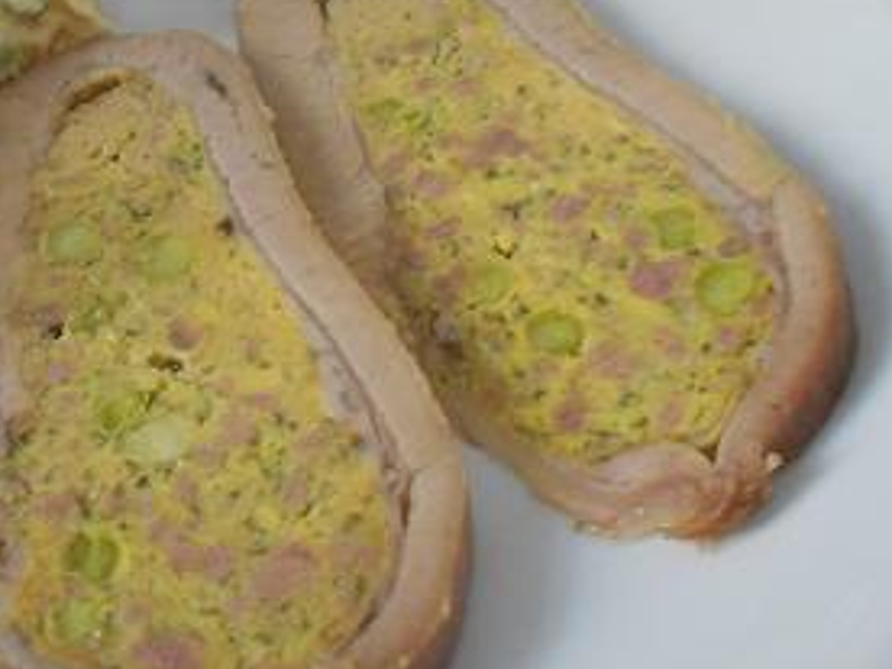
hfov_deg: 38.0
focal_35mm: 49
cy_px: 336
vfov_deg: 29.7
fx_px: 1263
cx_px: 234
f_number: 3.4
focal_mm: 5.1
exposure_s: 1/30
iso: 320
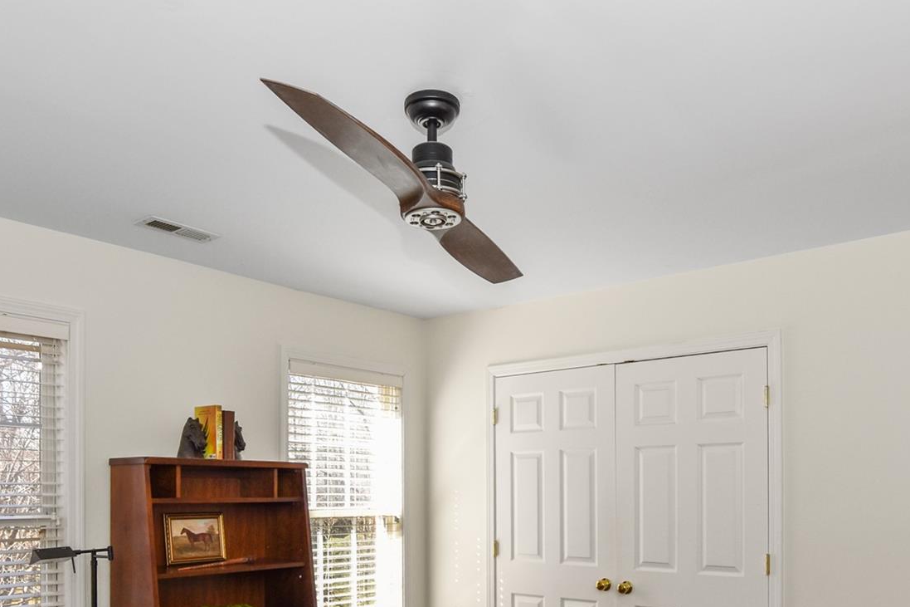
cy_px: 460
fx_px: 708
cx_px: 463
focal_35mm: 28
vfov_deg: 44.7
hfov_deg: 65.5
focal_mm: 10
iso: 250
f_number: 5.6
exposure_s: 1/125
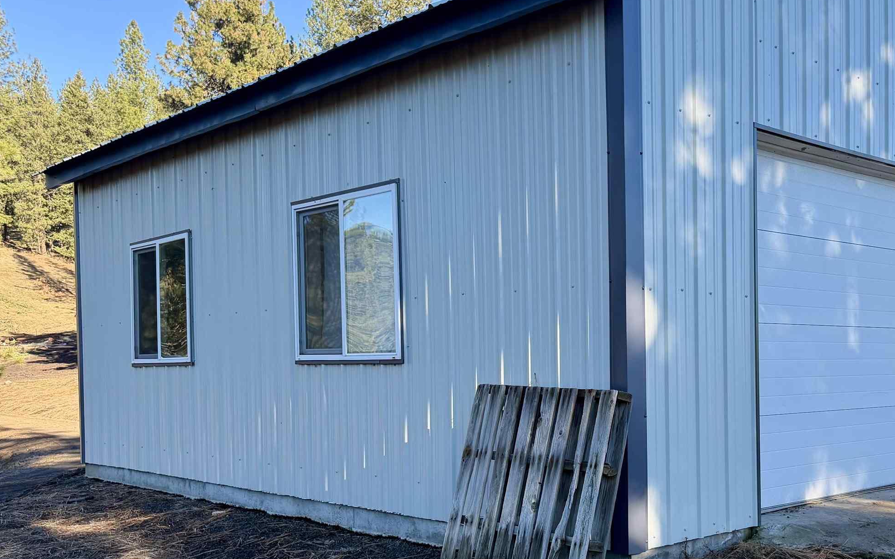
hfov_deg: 47.4
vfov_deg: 31.8
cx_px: 672
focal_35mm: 40
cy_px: 367
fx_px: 976
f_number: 1.78
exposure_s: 1/1522
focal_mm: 6.76
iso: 100
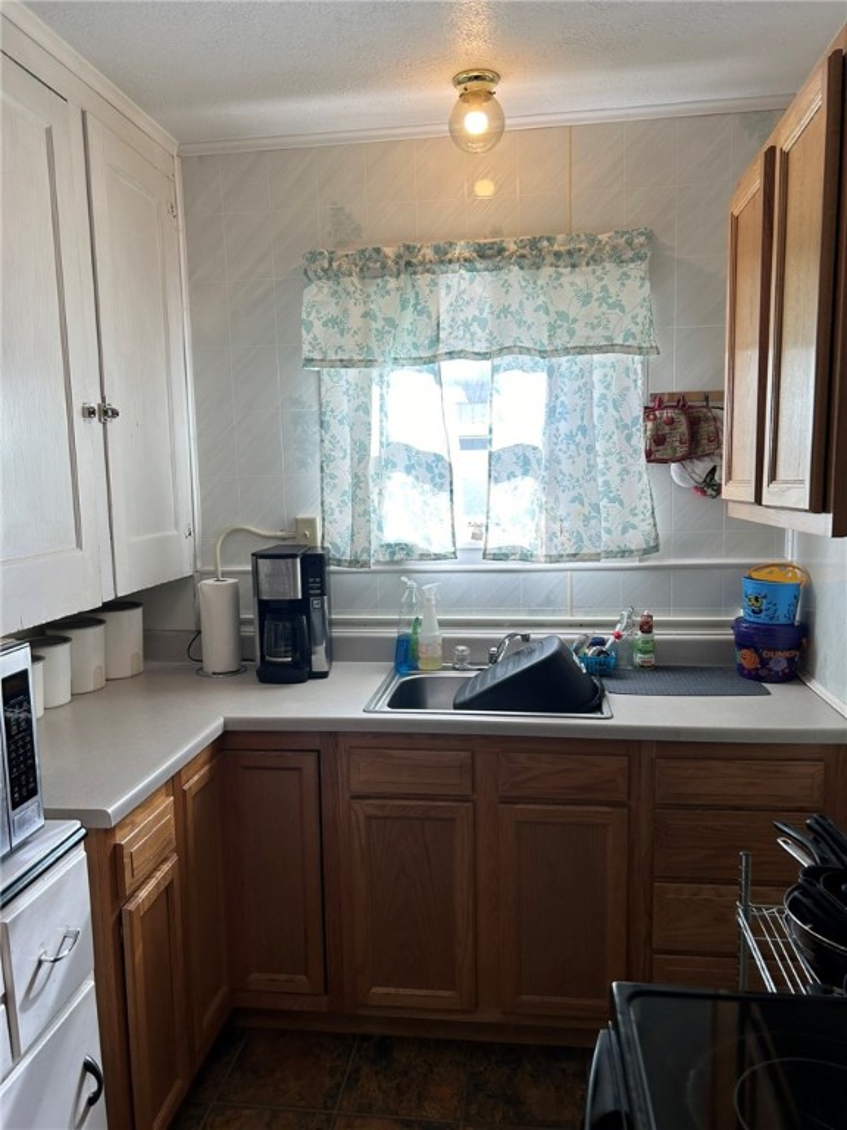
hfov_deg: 53.1
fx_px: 848
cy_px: 565
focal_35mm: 26
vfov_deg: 67.3
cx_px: 424
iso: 40
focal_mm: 5.7
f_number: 1.5
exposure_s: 1/153
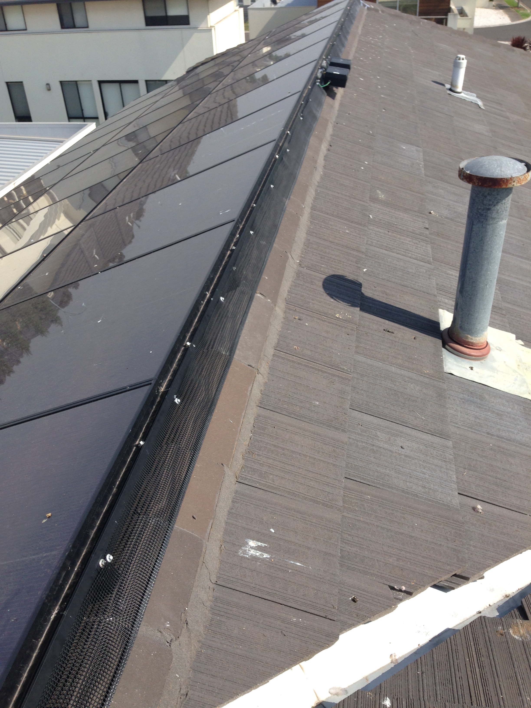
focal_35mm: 33
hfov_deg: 42.9
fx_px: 675
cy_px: 354
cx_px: 266
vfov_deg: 55.4
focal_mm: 4.12
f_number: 2.4
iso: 50
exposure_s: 1/1063
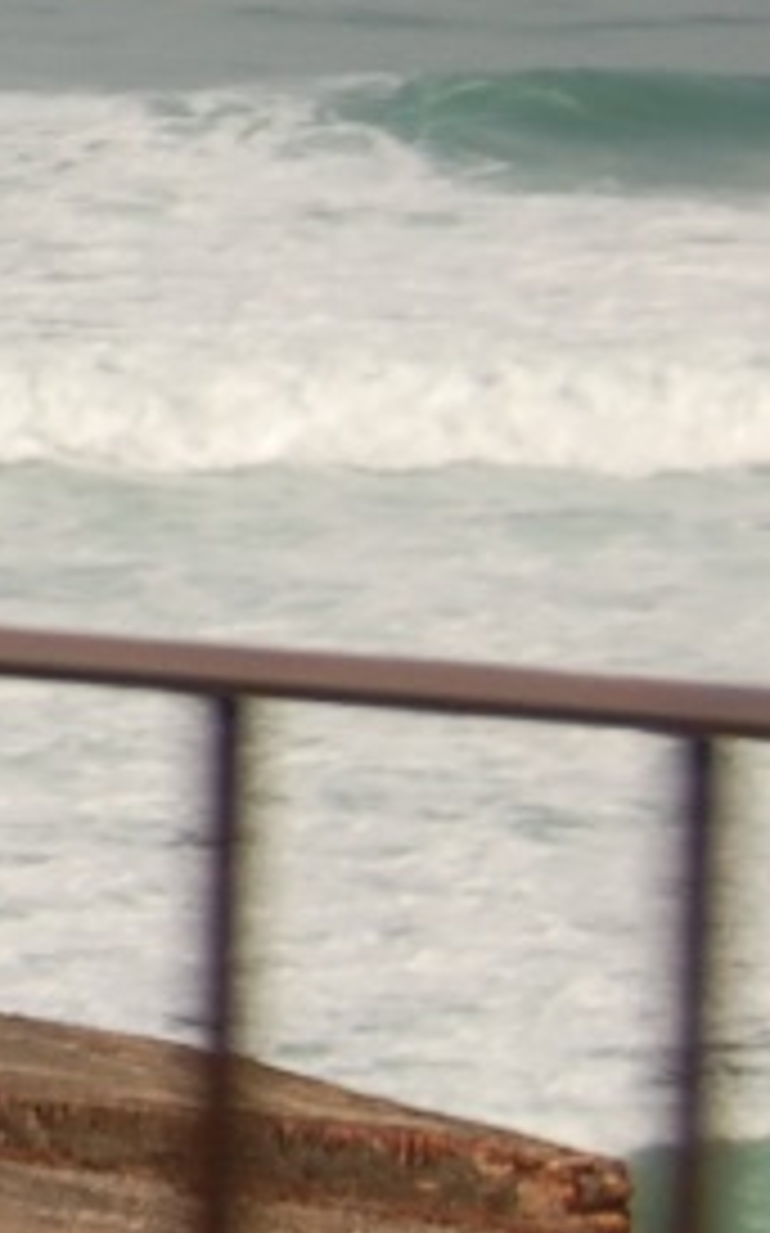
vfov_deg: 7.3
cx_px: -2540
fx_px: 9579
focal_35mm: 285
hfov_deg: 4.2
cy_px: -115
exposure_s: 1/125
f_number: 5.6
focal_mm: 32
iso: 200
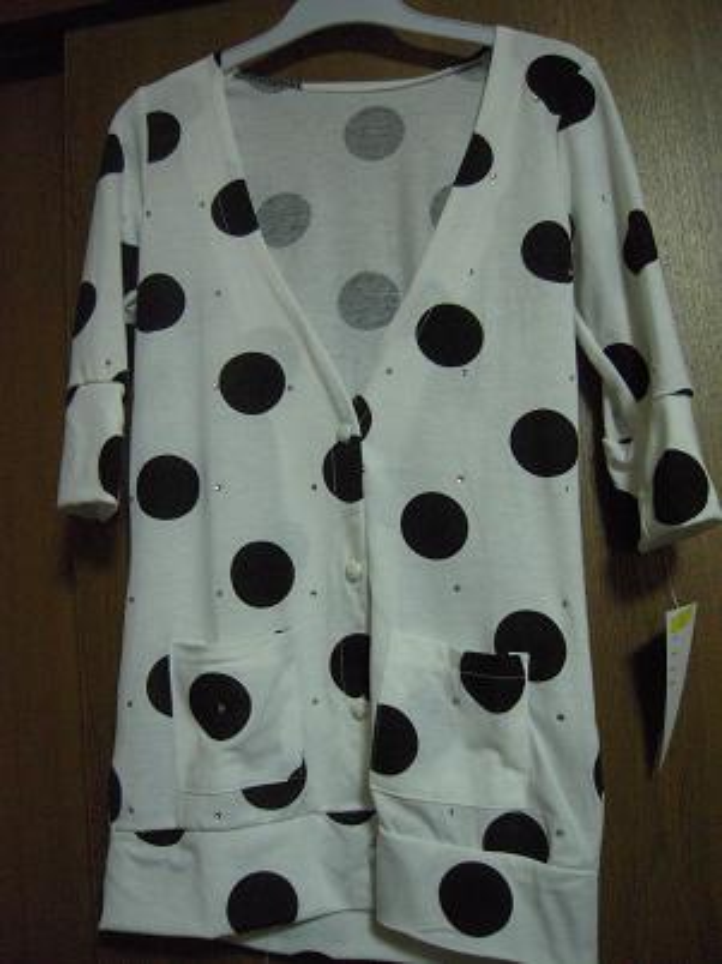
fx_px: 780
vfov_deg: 63.5
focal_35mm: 28
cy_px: 482
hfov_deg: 49.7
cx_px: 361
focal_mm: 5
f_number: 2.7
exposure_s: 1/125
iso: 800
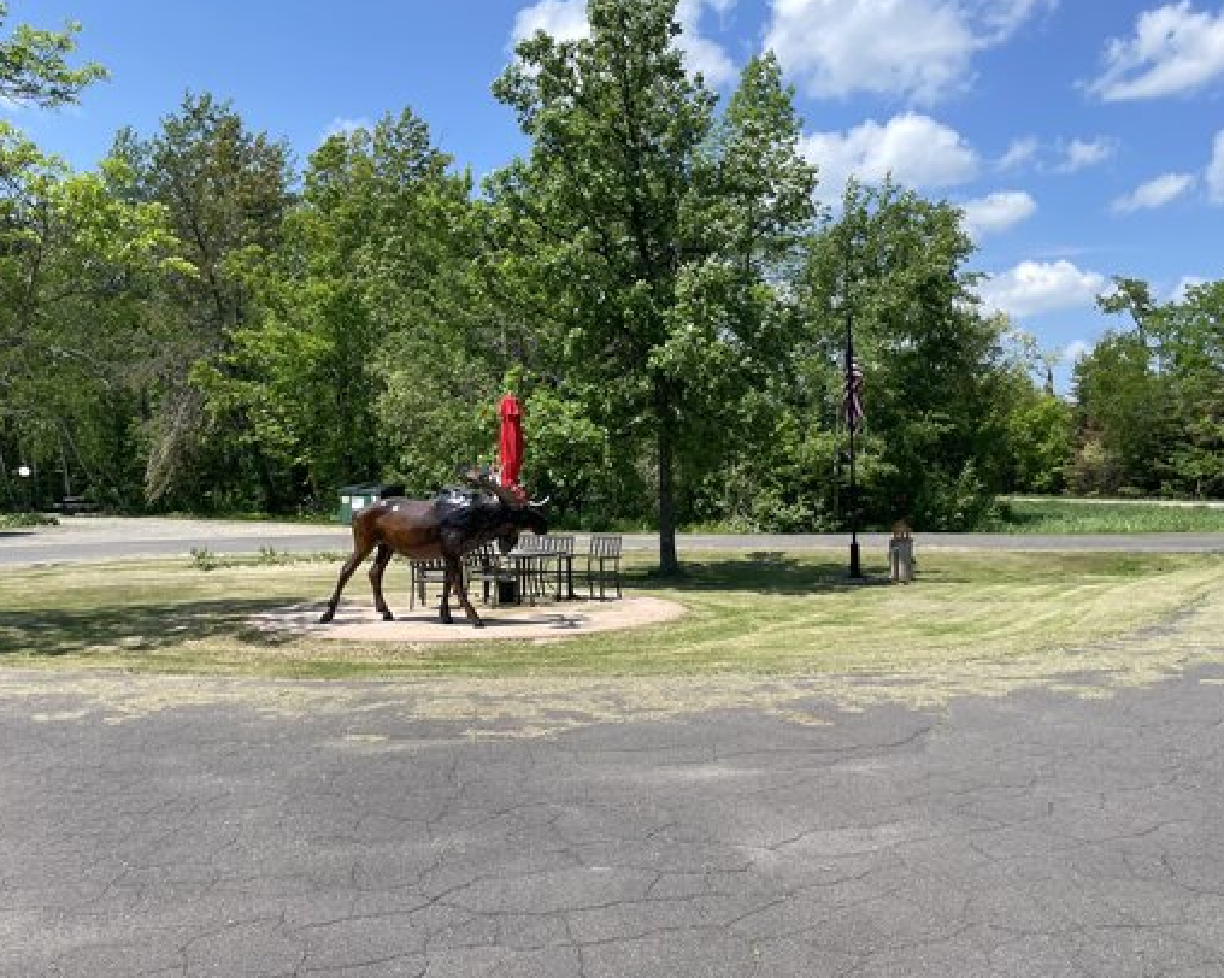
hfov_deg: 55.7
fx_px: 1159
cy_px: 494
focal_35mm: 32
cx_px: 622
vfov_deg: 45.8
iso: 32
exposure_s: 1/2817
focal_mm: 4.2
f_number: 1.6
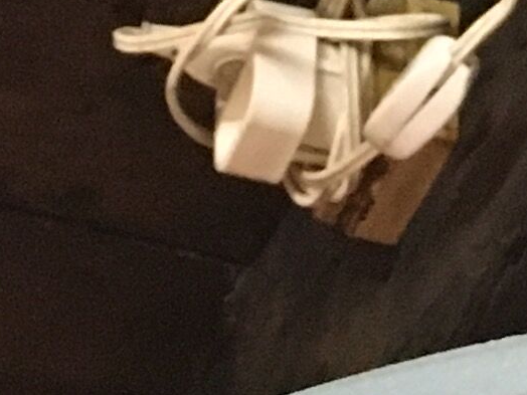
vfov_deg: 6.6
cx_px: 864
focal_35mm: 223
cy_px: 606
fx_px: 3395
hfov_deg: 8.6
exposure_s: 1/17
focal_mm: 4.15
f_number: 2.2
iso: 320
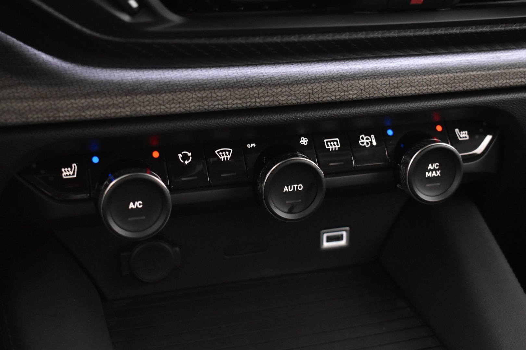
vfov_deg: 23.8
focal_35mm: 57
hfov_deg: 35.1
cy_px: 175
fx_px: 833
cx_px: 263
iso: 3200
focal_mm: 38
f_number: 4.8
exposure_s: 1/8
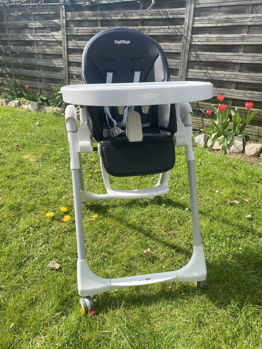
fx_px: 262
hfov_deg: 53.1
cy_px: 174
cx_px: 131
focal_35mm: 26
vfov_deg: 67.3
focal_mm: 4.25
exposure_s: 1/1147
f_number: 1.8
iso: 32
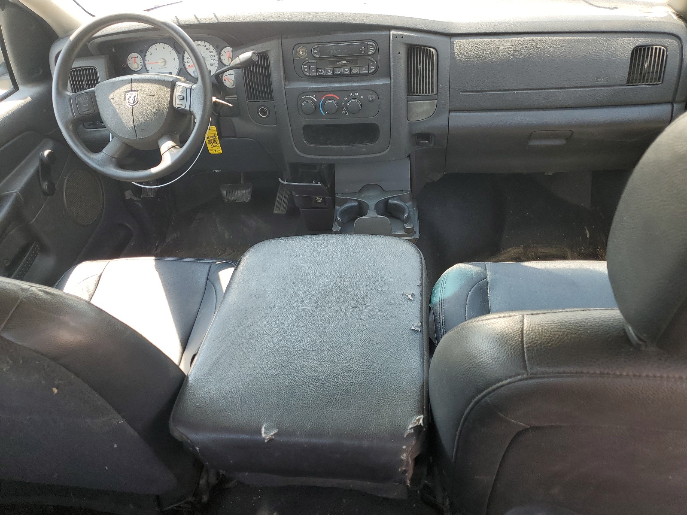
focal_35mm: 26
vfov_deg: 53.1
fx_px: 516
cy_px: 258
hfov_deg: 67.3
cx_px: 344
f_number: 1.5
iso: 50
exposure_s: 1/189
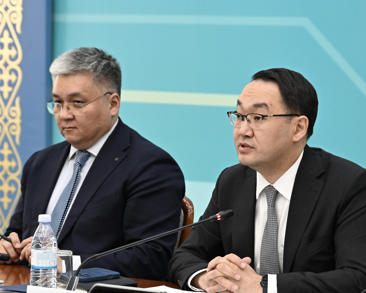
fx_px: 1560
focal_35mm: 144
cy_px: 185
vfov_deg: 10.7
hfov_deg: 13.3
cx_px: 282
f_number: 3.5
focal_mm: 70
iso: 1600
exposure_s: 1/200
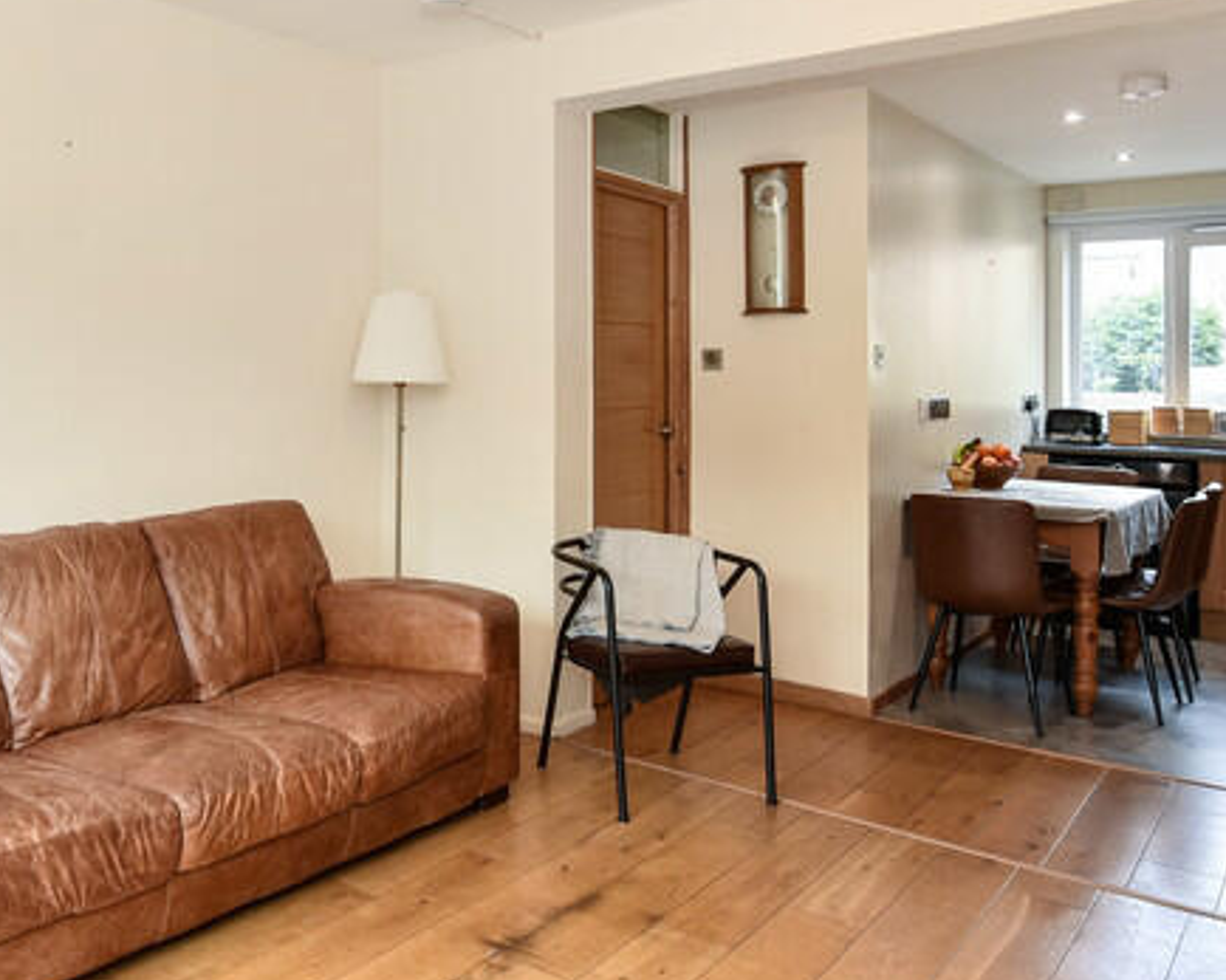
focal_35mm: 31
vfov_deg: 46.8
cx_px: 280
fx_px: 1125
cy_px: 381
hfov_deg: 54.0
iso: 400
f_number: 8
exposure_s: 1/20
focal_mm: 14
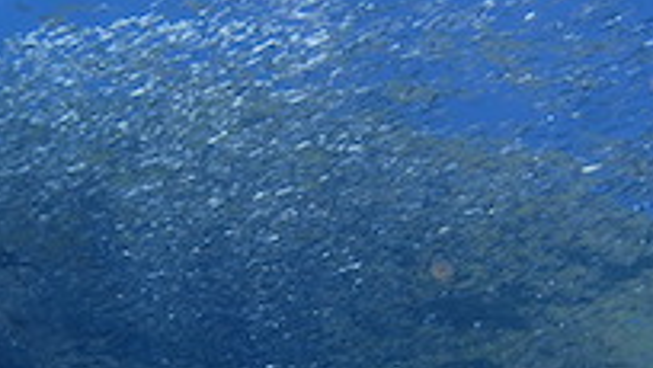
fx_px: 970
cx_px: 278
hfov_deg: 37.1
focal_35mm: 56
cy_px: 283
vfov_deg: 21.3
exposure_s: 1/640
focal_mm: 5.4
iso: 100
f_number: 4.1
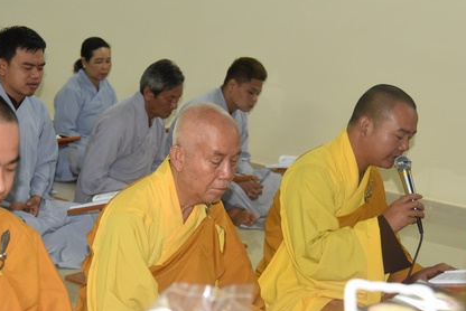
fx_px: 971
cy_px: 200
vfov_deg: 18.2
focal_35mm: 75
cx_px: 140
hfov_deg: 26.8
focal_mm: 48
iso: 1100
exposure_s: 1/60
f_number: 4
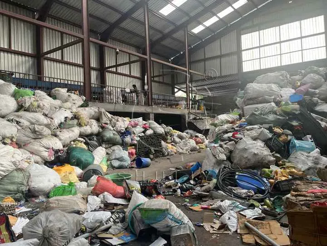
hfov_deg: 67.3
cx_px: 164
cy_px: 123
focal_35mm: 26
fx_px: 246
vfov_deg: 53.1
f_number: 1.6
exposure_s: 1/166
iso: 50
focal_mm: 5.1
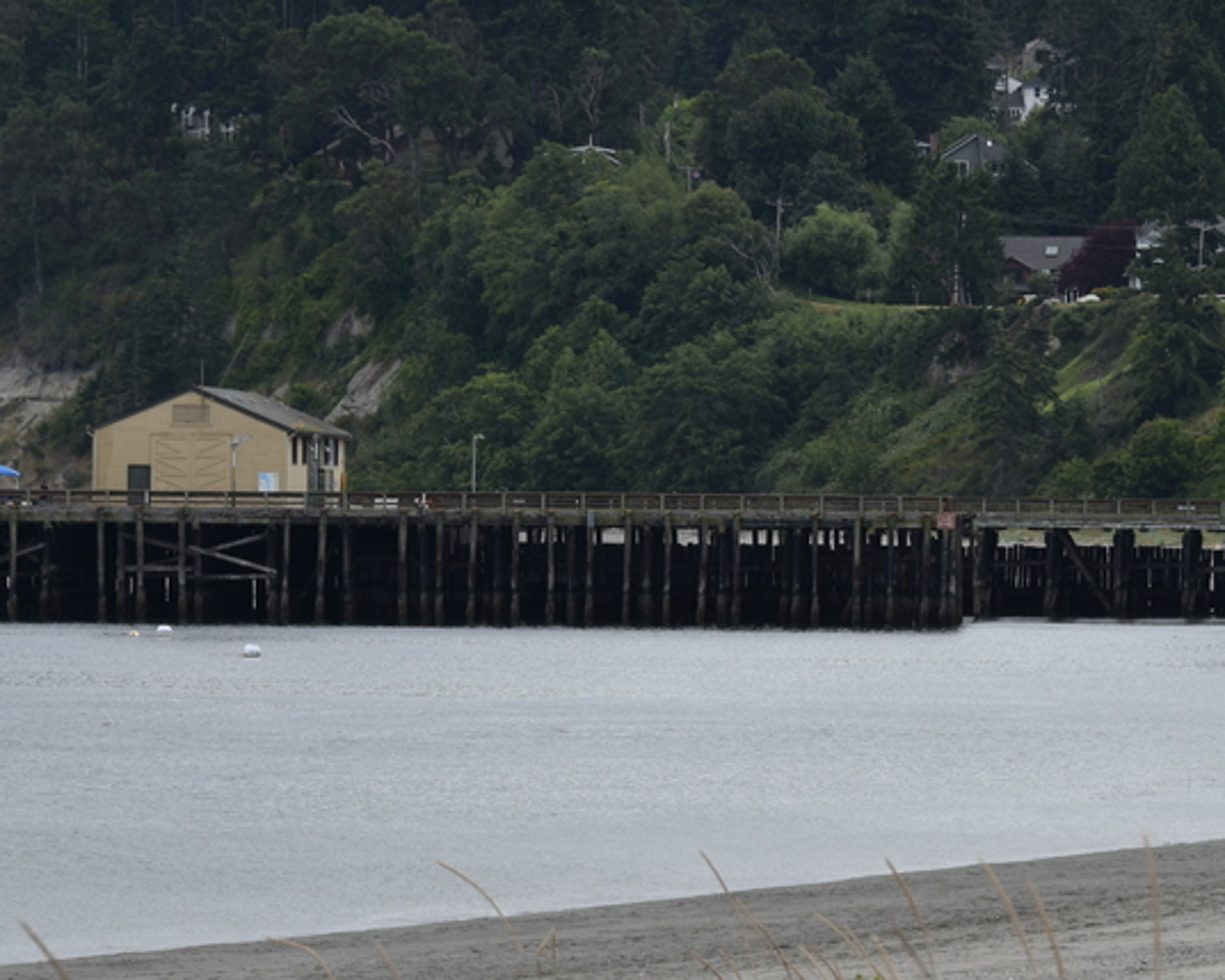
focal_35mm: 280
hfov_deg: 6.9
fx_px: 10153
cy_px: 327
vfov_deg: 5.5
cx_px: 1003
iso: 100
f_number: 9
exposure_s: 1/320
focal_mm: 125
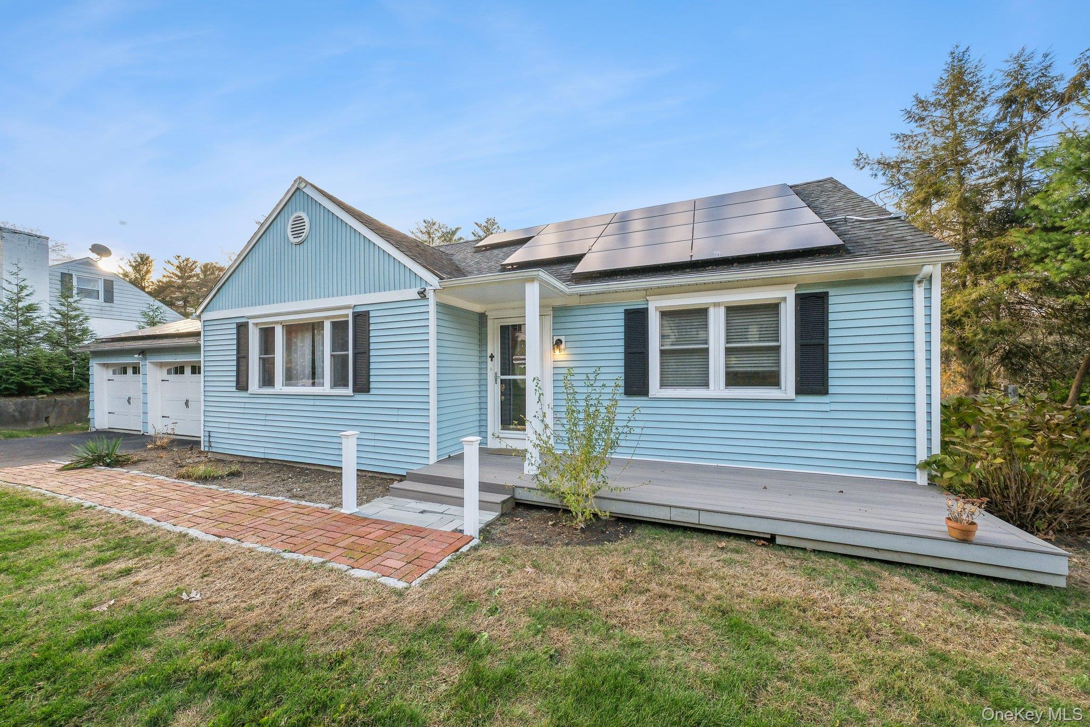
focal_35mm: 12
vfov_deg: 90.0
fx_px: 363
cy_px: 364
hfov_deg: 112.6
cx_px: 545
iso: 400
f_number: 8
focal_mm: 8
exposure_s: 1/160
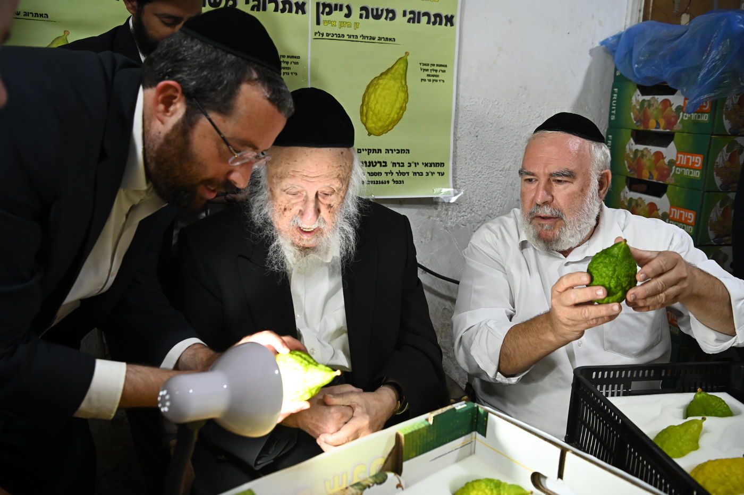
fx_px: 620
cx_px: 372
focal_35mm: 30
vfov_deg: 43.6
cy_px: 248
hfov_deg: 62.0
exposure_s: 1/250
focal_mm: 30
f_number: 4.5
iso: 2000
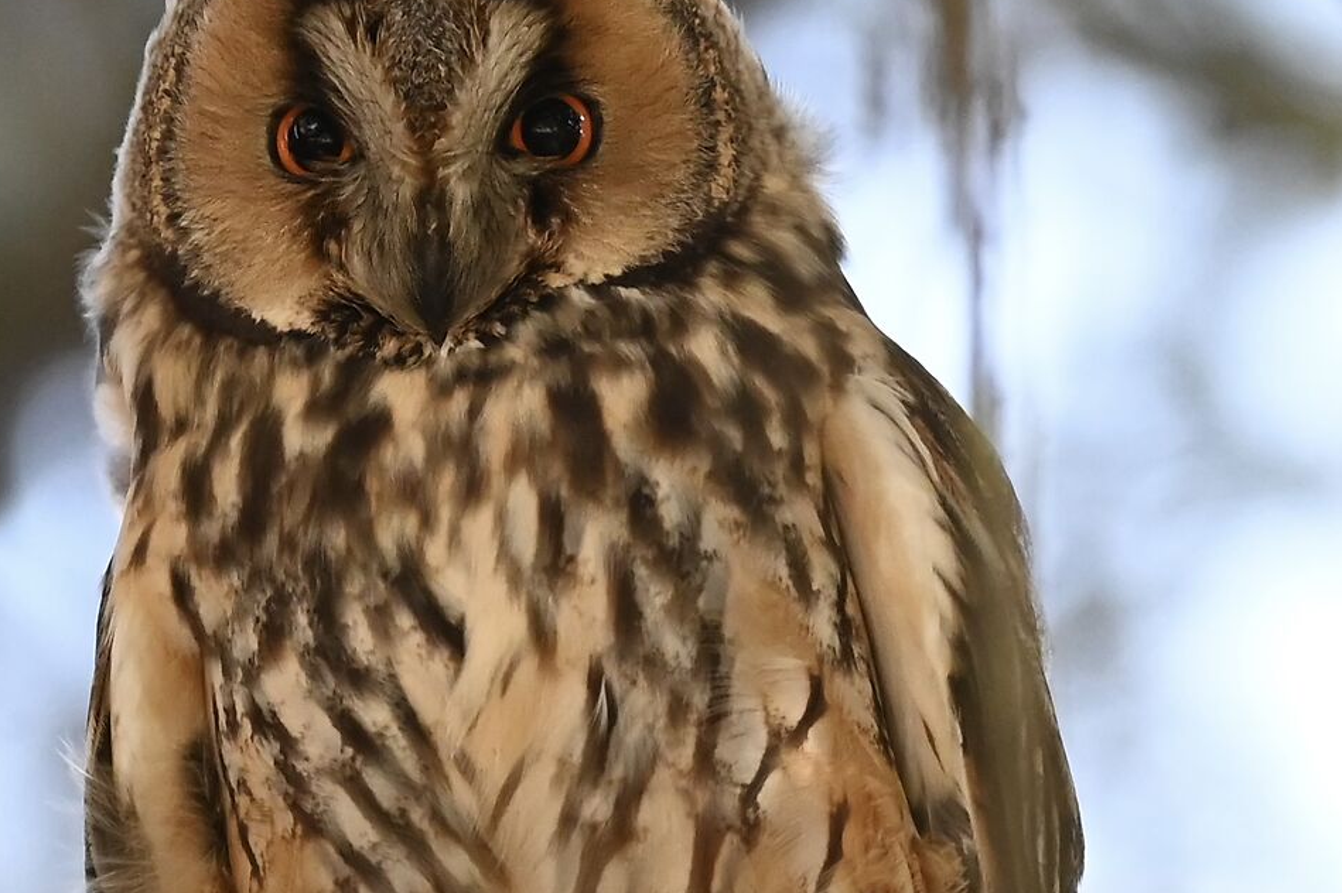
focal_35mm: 1264
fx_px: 47100
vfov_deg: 1.1
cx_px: -120
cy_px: 521
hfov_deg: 1.6
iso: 2500
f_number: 4
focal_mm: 500
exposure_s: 1/1250
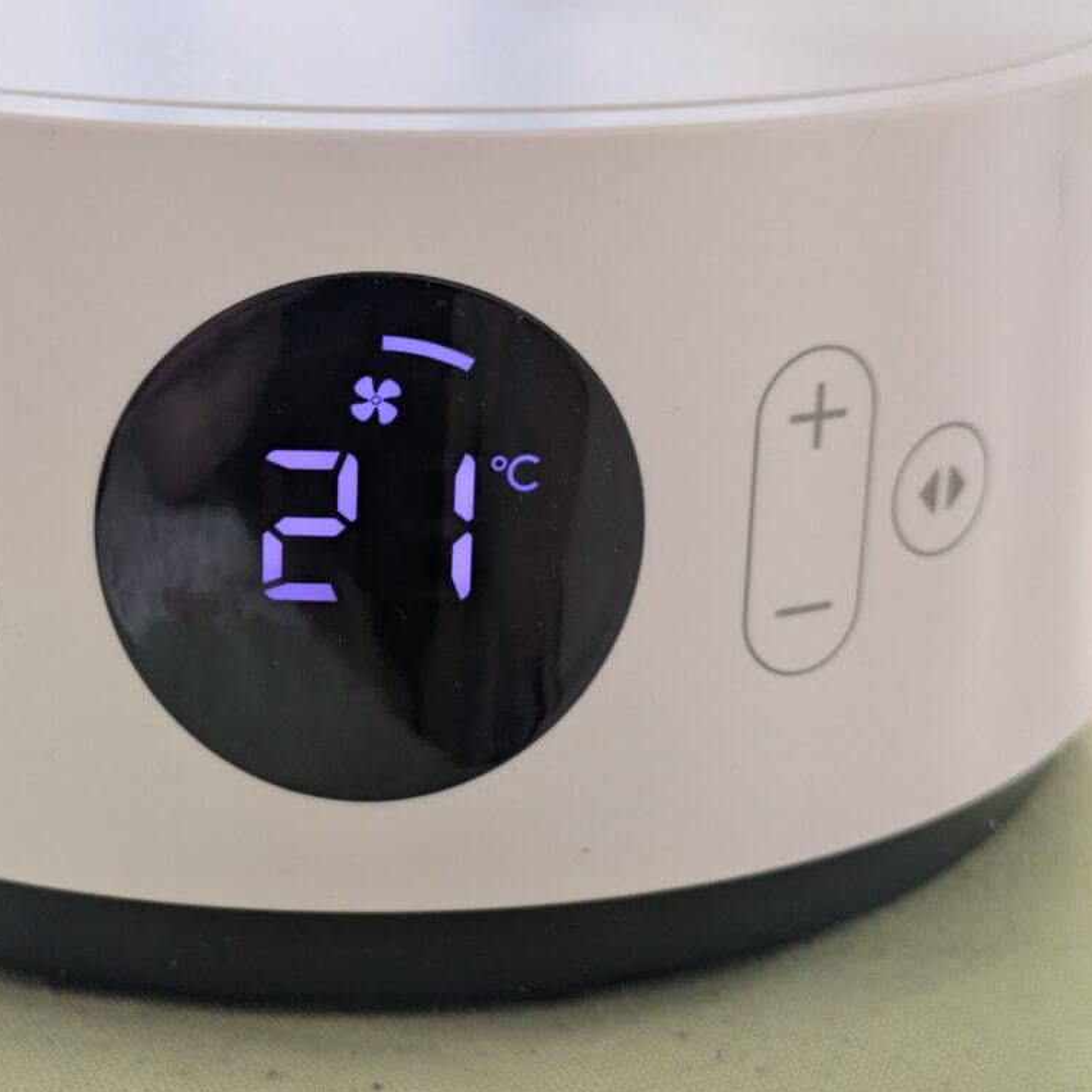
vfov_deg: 28.2
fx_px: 2177
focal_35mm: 61
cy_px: 543
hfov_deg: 28.0
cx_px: 361
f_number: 1.89
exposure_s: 1/60
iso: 243
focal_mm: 5.43
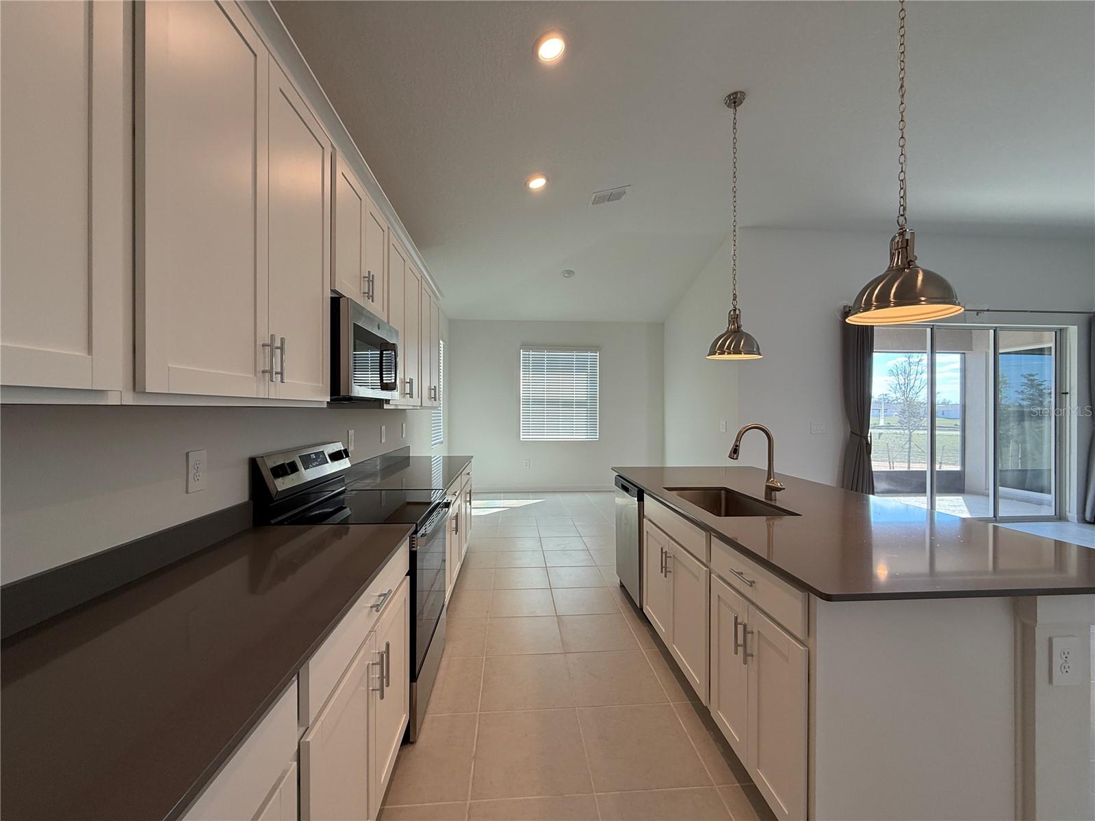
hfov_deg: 102.1
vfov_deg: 85.7
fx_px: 443
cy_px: 410
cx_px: 548
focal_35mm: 14
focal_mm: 2.22
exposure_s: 1/120
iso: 100
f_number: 2.2
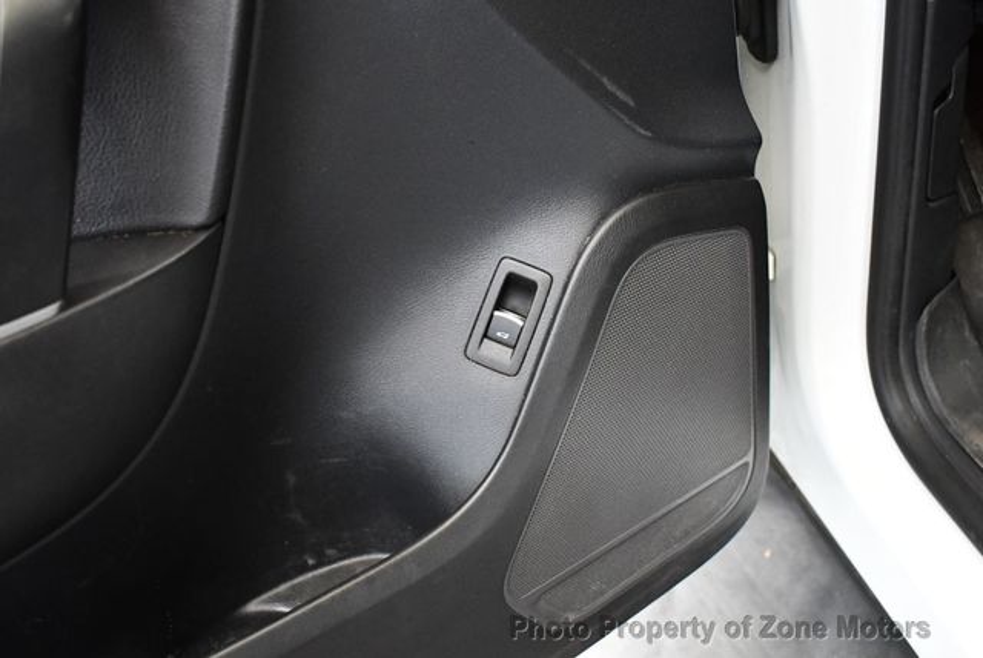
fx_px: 984
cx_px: 492
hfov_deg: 53.1
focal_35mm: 36
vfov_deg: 36.9
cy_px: 329
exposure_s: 1/60
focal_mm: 18
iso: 3200
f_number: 3.5
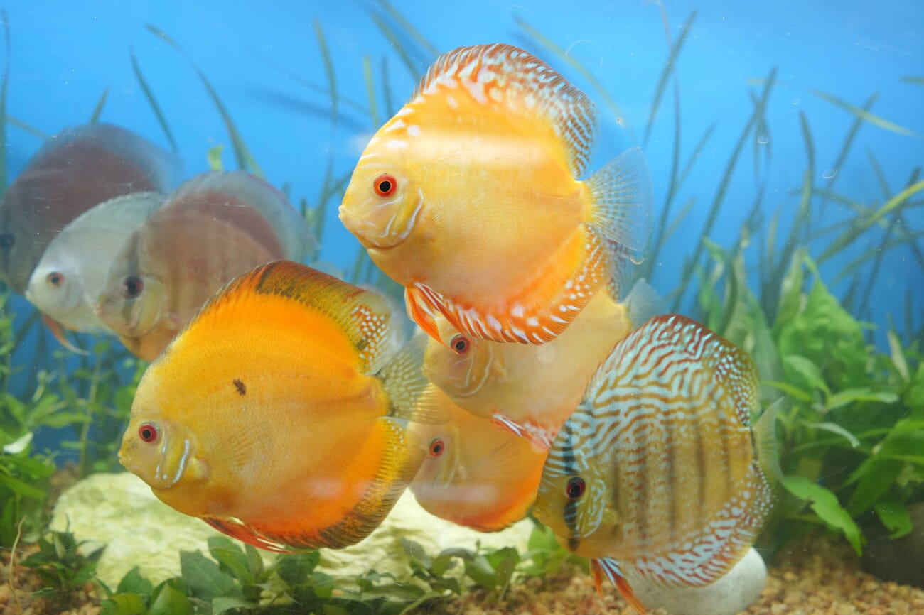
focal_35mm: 35
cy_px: 308
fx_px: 898
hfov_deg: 54.4
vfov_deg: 37.8
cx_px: 462
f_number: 4
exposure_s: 1/160
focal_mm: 35
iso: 1600
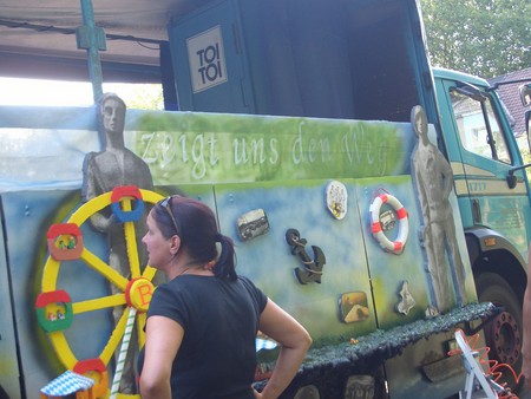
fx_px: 752
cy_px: 200
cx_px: 266
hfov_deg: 38.9
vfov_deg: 29.7
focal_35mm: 49
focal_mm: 8.2
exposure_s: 1/100
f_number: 3.1
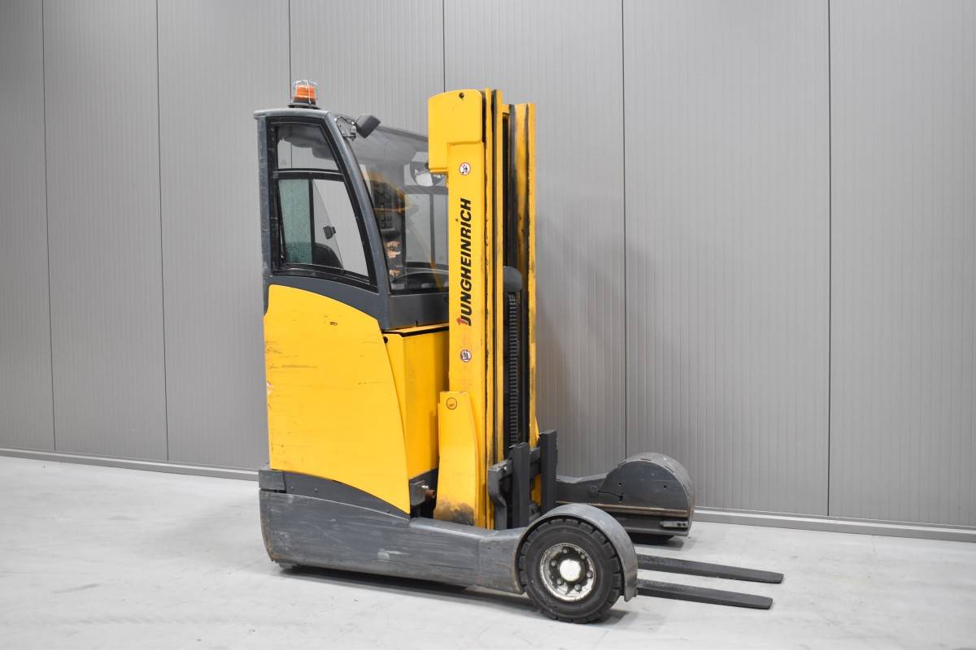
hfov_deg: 53.1
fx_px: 976
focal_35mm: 36
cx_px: 488
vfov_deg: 36.9
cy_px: 325
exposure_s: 1/40
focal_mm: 24
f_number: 4.5
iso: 1600
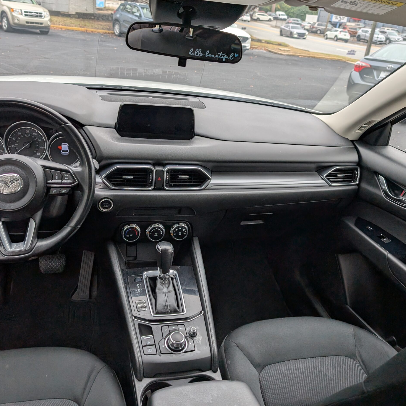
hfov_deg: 55.6
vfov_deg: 55.6
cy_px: 199
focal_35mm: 29
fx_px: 385
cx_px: 193
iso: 160
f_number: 1.68
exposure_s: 1/590
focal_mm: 6.9
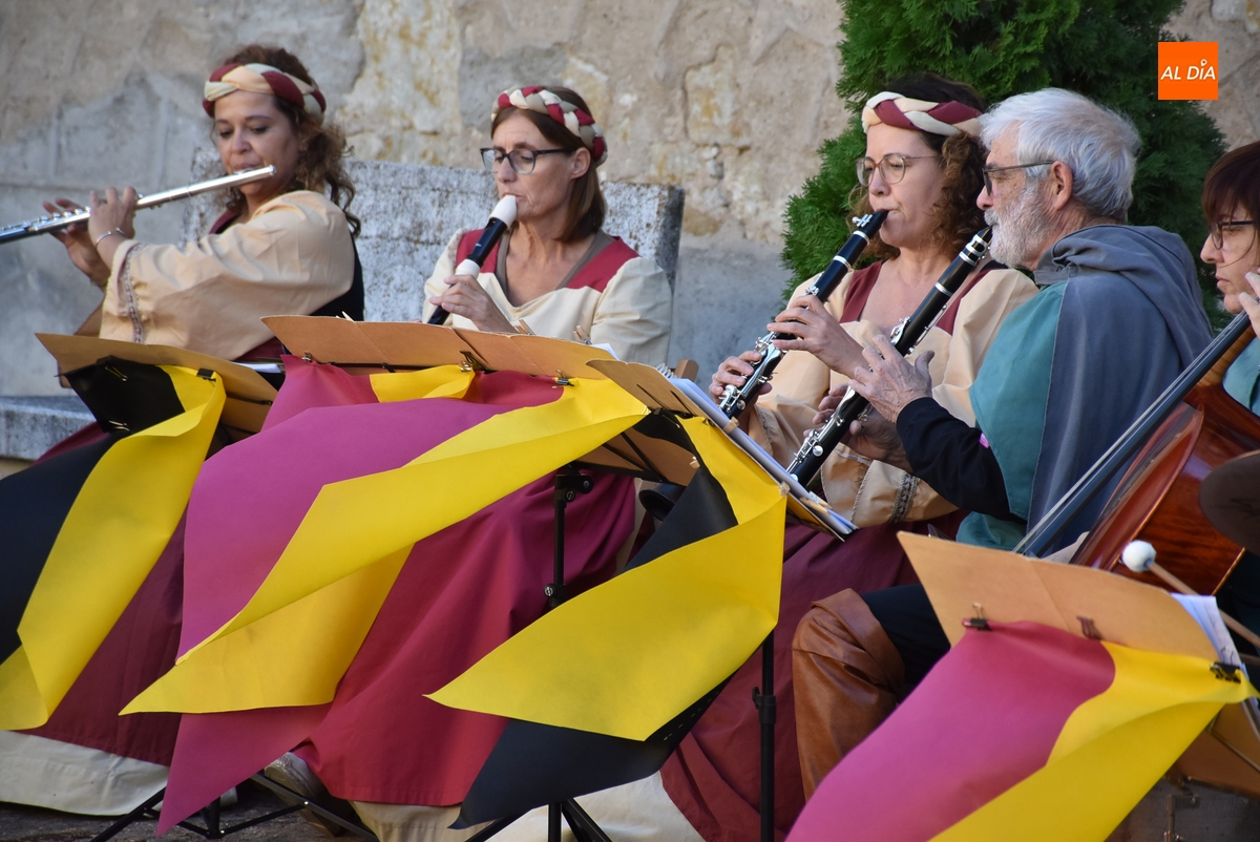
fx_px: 7355
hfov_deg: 9.8
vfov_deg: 6.6
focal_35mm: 210
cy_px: 421
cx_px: 630
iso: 450
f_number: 5.6
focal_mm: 140
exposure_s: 1/250
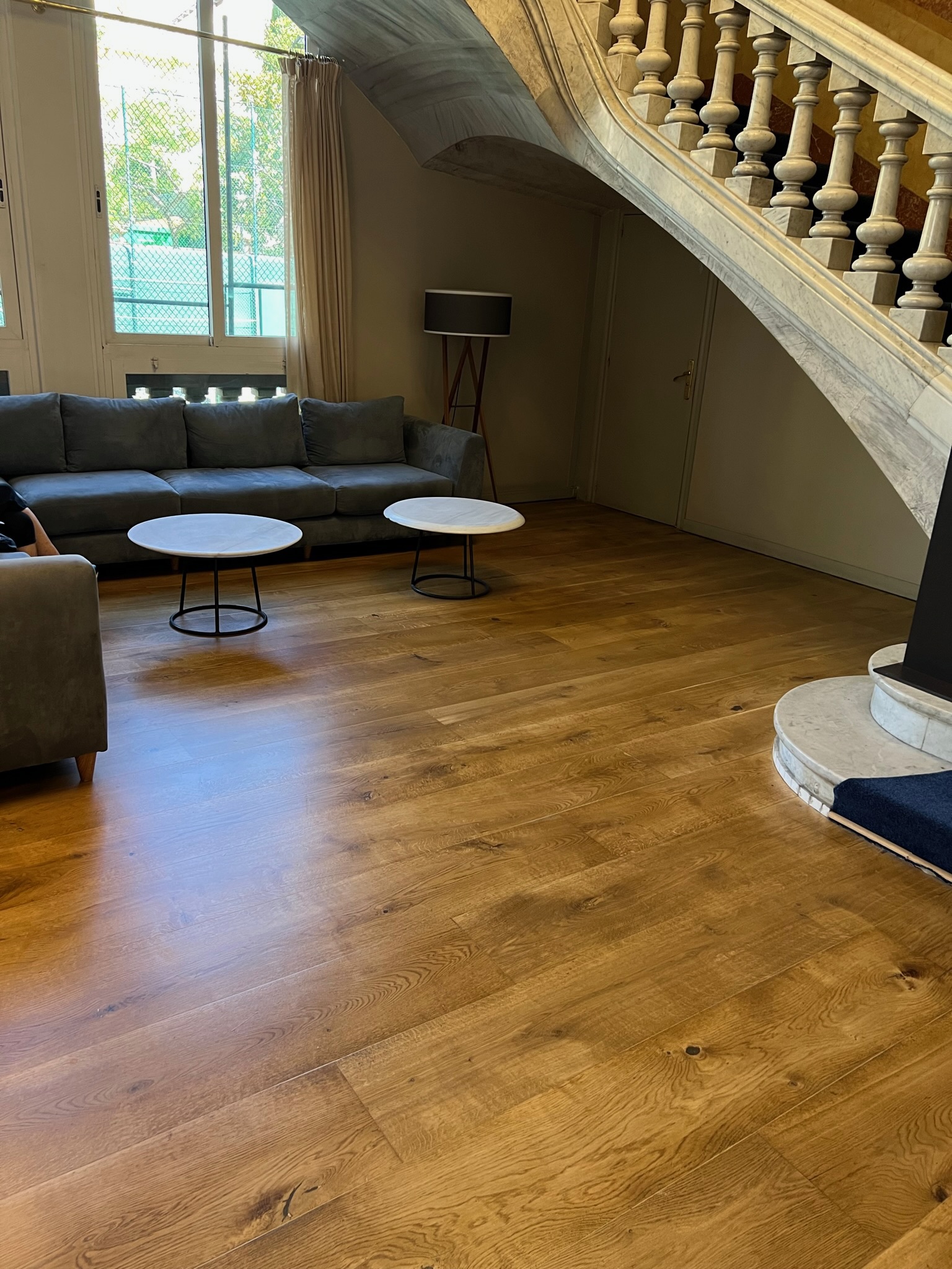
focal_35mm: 26
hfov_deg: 53.1
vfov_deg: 67.3
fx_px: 953
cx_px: 476
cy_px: 634
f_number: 1.5
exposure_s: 1/50
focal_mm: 5.7
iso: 160
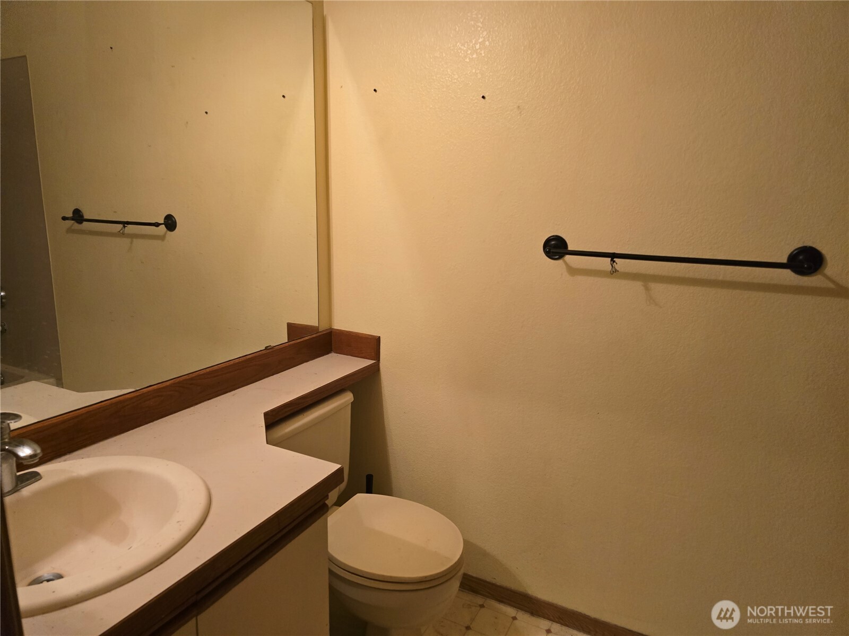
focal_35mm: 23
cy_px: 318
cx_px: 424
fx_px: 564
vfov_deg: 58.9
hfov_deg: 73.9
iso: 1000
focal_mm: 6.3
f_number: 1.7
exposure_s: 1/120
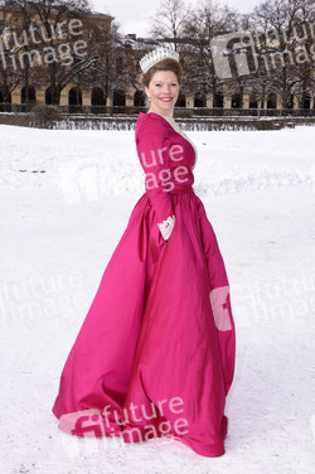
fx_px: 671
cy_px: 238
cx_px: 160
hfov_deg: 26.4
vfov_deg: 38.9
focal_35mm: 51
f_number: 10
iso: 200
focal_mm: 48
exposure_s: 1/160
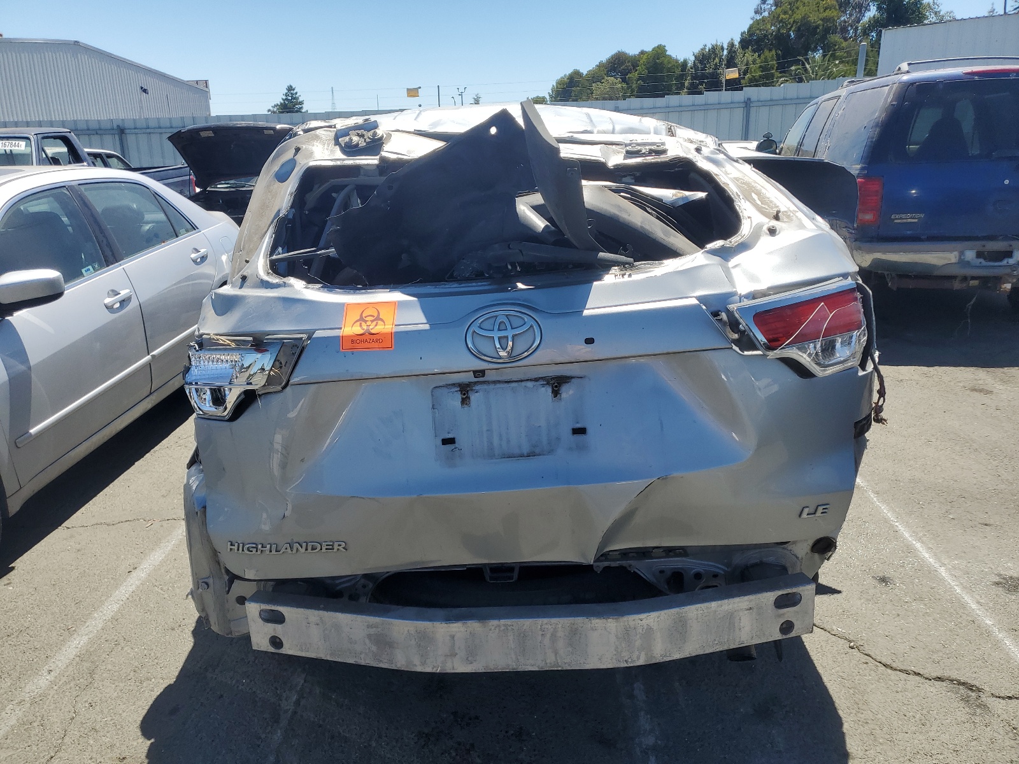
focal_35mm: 26
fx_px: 765
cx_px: 510
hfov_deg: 67.3
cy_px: 382
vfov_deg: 53.1
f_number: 1.5
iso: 50
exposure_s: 1/3333
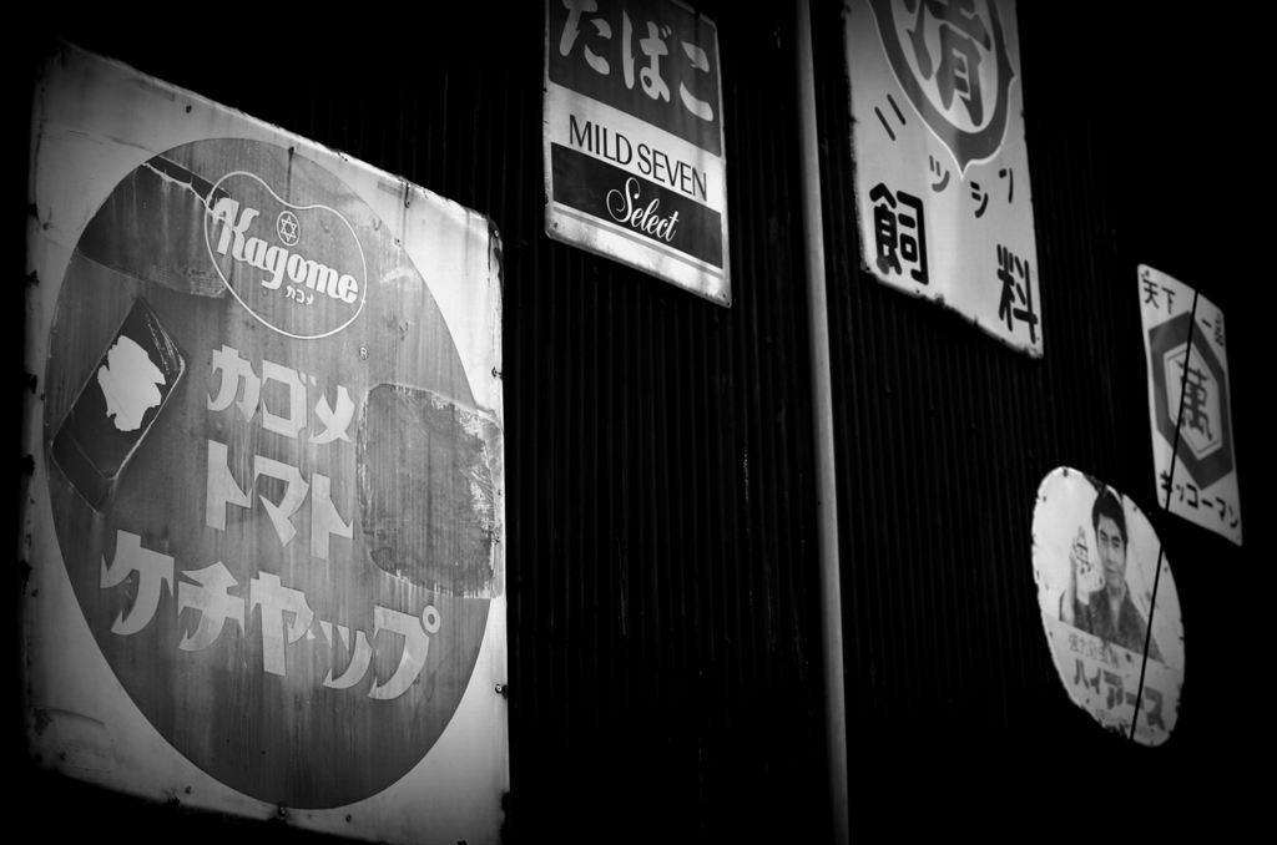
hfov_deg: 19.5
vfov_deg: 13.0
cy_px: 422
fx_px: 3716
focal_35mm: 105
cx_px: 638
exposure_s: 1/400
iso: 100
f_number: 4
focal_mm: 70
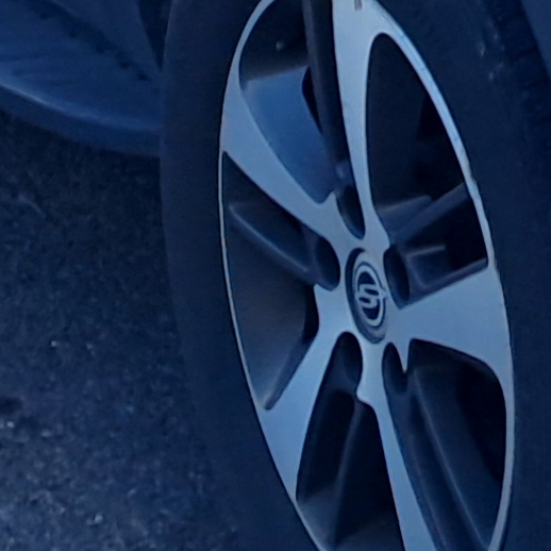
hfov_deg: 8.7
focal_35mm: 188
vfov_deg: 8.7
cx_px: 1150
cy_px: -637
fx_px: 3386
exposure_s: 1/426
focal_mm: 4
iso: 50
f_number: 1.8
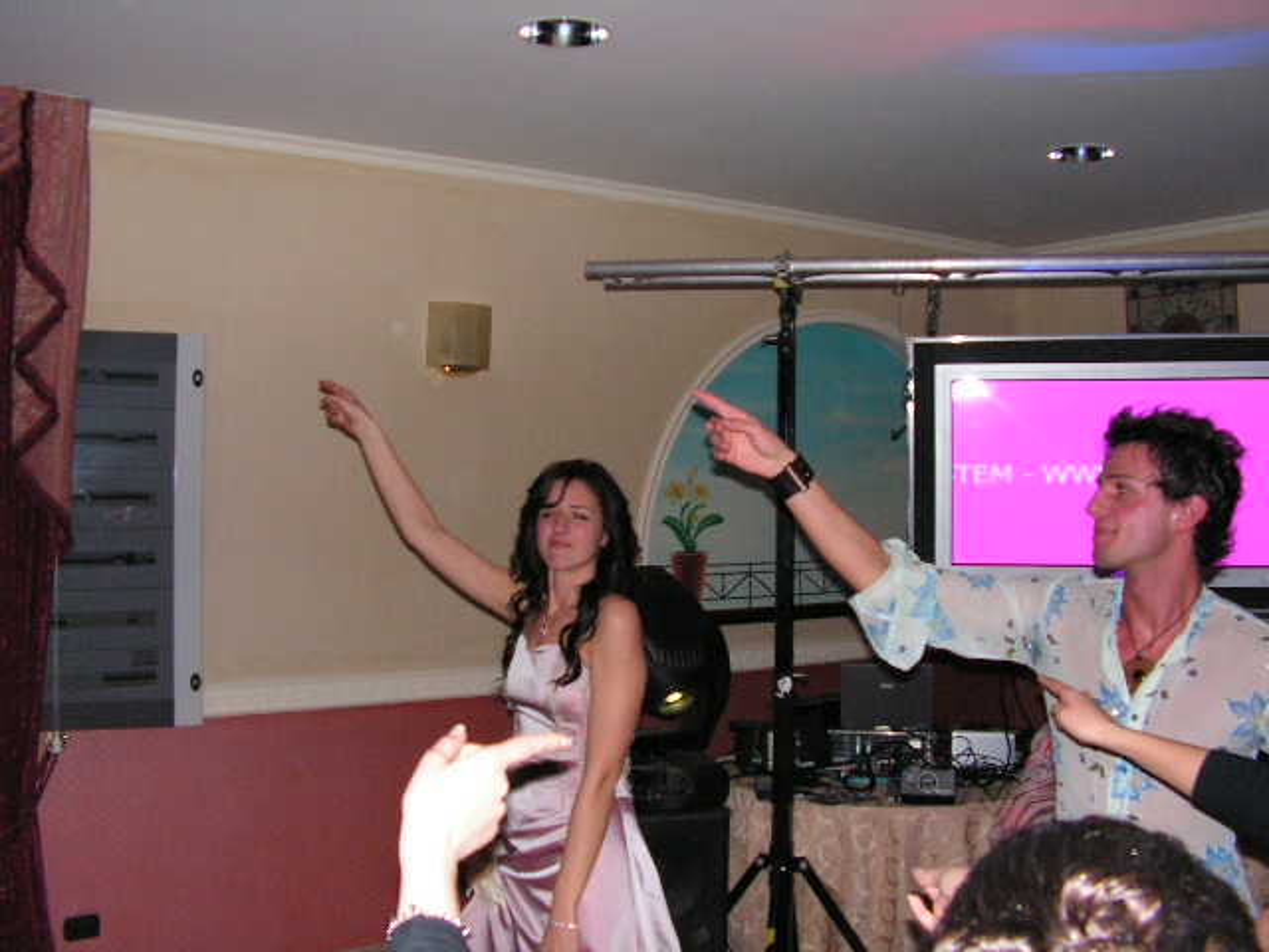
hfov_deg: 51.4
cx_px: 634
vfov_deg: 39.7
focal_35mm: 36
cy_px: 476
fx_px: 1320
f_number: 3.2
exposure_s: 1/40
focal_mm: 6
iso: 200
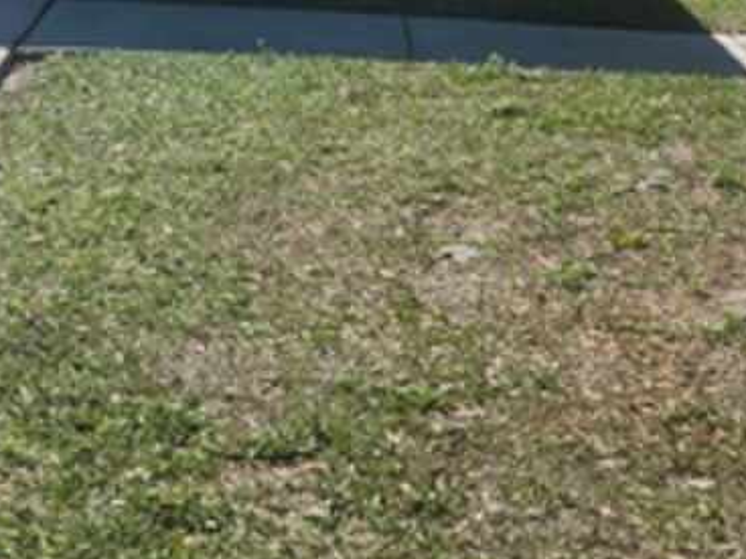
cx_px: -55
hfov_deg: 23.1
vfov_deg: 17.0
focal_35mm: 80
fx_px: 1724
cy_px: -229
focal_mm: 5.54
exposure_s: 1/1700
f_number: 1.8
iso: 25
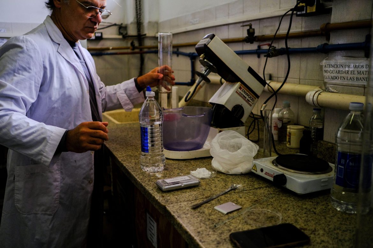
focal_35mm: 35
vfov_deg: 37.9
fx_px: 363
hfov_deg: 54.4
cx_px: 186
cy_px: 124
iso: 640
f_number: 2
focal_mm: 23
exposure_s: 1/210
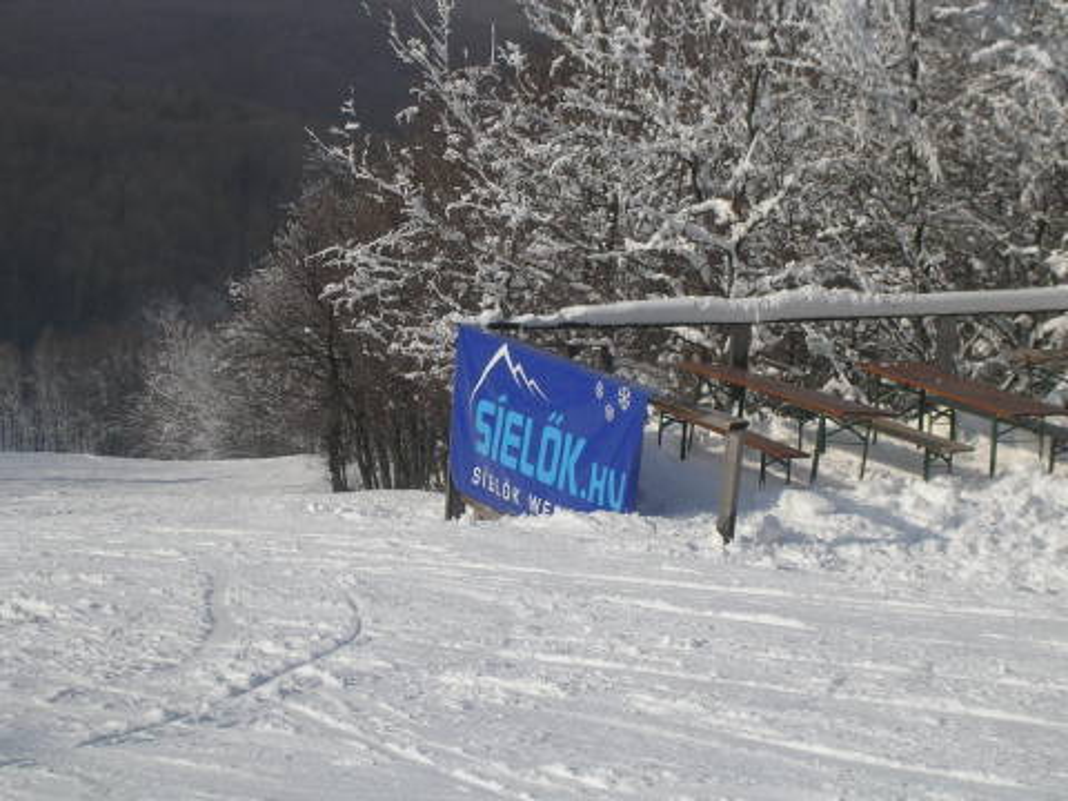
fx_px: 3548
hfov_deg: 17.1
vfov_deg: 12.9
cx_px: 534
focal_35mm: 115
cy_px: 400
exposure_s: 1/891
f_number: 4.9
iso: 50
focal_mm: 17.4
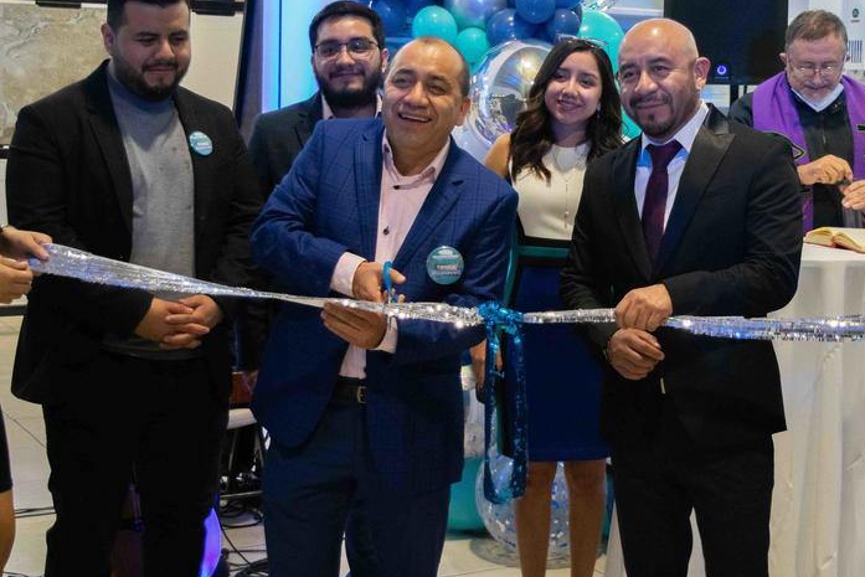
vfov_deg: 21.7
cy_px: 225
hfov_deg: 31.8
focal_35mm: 63
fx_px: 1506
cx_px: 563
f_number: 4.2
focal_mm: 31
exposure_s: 1/100
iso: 1600
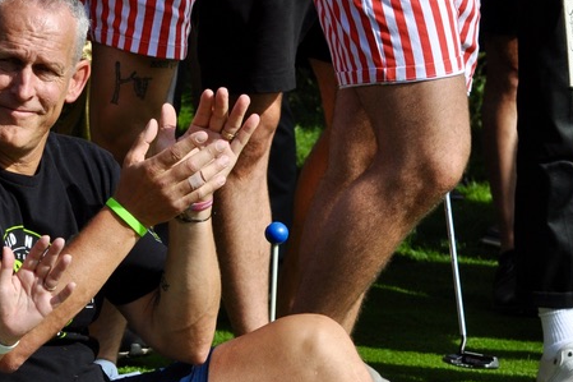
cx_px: 99
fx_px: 4964
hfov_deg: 6.6
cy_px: 365
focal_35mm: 312
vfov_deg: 4.4
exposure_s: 1/1600
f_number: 7.1
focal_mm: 86
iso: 400
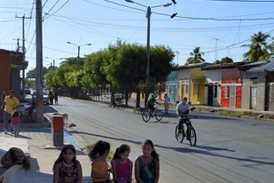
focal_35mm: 57
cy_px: 120
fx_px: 434
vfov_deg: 23.7
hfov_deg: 35.0
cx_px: 147
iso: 200
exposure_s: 1/60
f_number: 22
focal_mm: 42
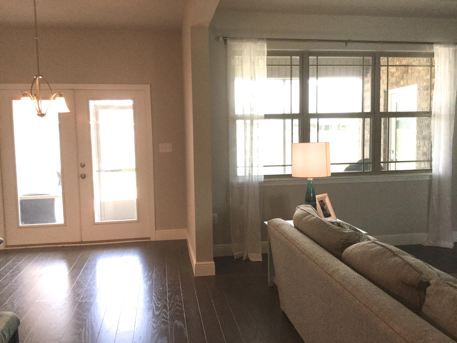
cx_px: 228
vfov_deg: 45.4
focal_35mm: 31
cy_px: 172
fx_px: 409
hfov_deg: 58.4
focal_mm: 3.3
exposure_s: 1/30
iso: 40
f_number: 2.4
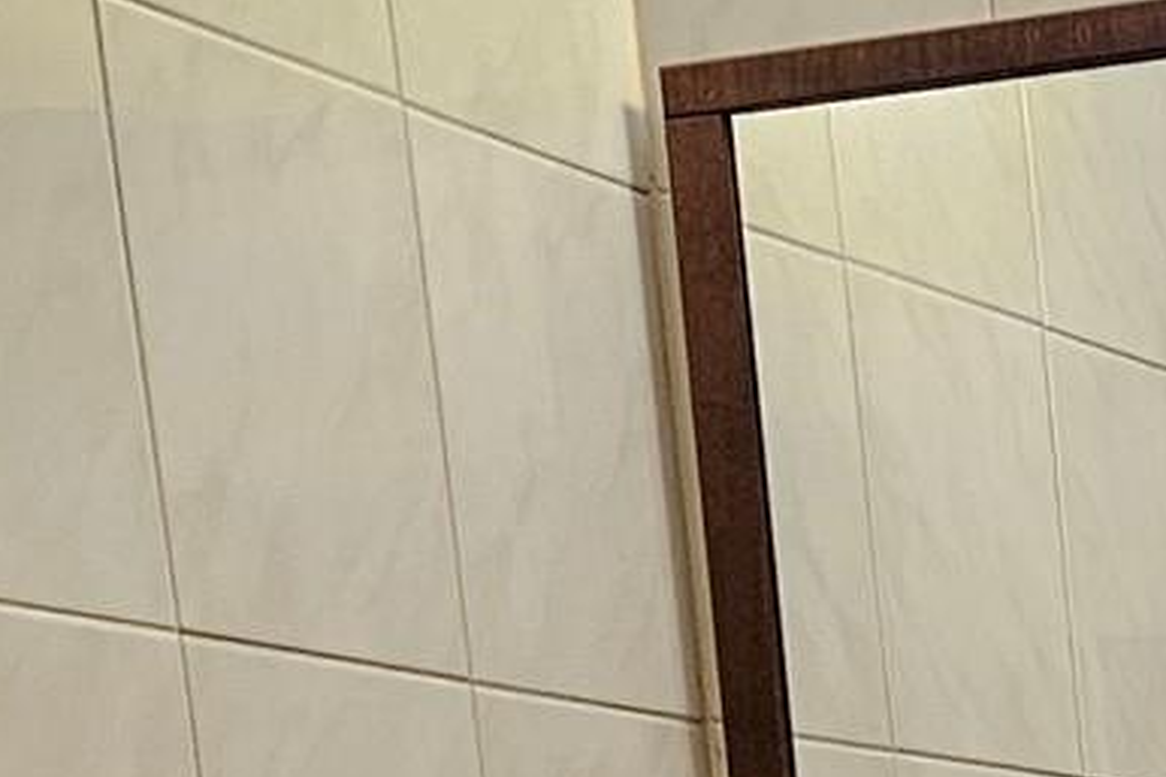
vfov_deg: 9.3
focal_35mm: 127
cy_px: 2026
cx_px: 1821
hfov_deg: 14.8
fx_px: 4111
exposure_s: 1/120
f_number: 1.8
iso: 250
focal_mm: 5.4
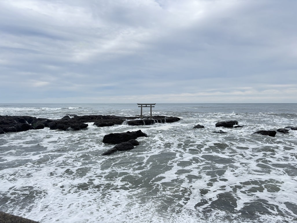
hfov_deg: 67.3
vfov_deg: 53.1
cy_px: 112
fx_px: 223
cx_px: 148
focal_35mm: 26
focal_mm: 5.96
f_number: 1.6
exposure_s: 1/1103
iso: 50
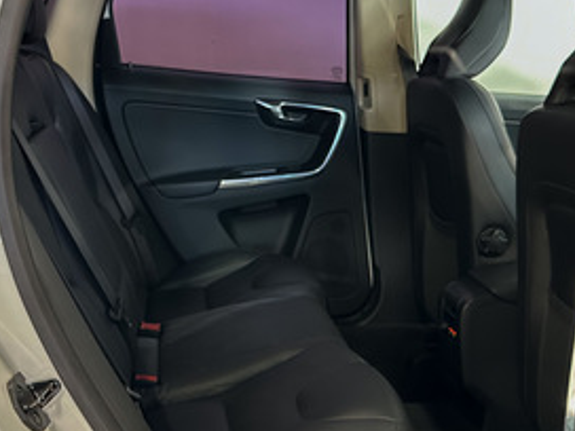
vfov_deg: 27.4
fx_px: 880
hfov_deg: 36.1
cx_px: 254
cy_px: 266
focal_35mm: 53
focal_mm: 6.86
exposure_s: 1/25
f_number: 1.78
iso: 1250
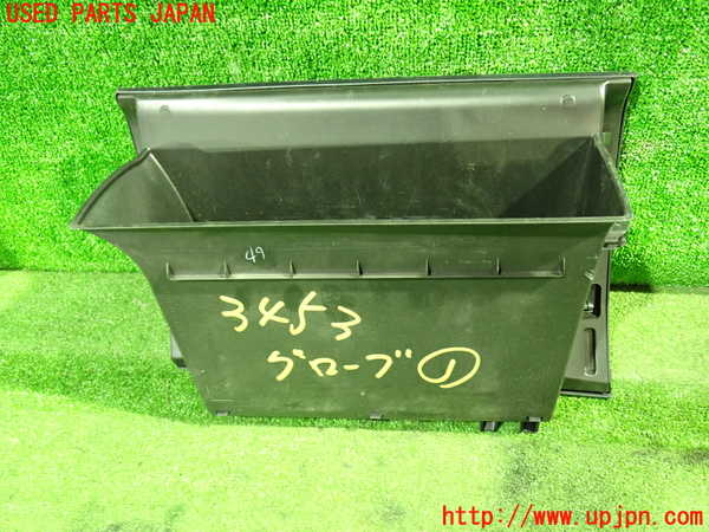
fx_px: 614
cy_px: 266
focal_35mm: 30
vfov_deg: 46.8
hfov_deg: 60.0
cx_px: 354
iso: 1000
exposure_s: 1/8
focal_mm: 5.4
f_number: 2.3
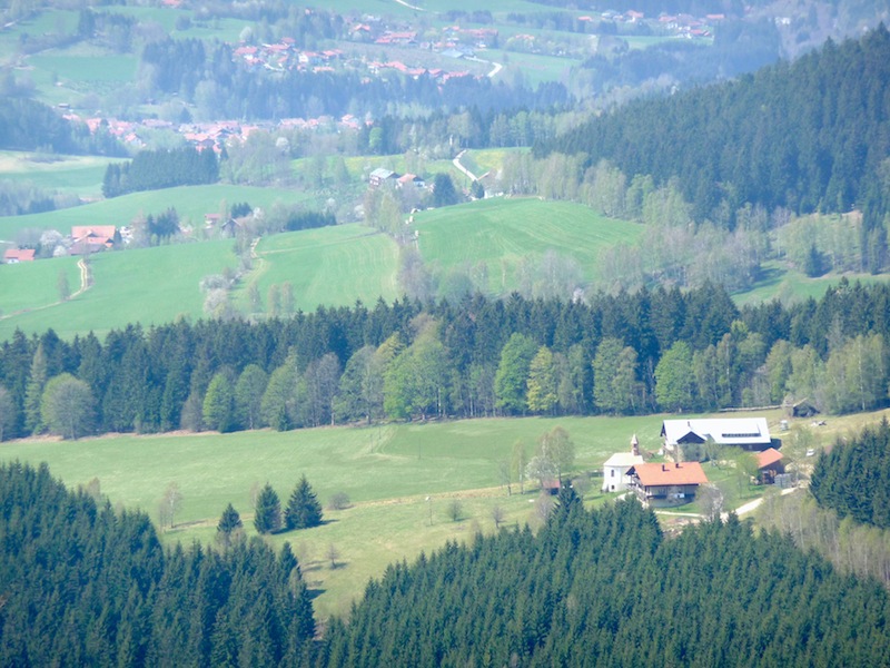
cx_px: 445
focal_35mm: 280
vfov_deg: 5.3
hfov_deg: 7.1
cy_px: 334
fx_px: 7199
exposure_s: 1/400
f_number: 4.9
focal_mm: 47
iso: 100
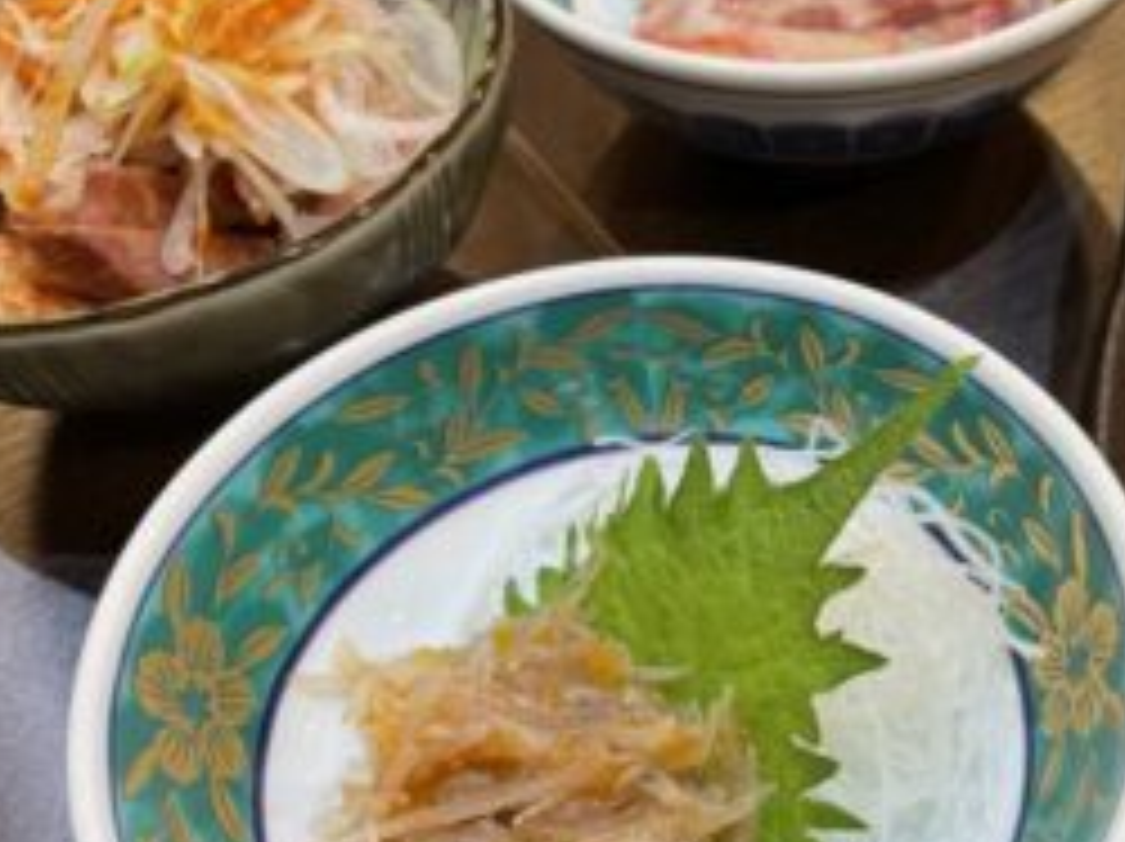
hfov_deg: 37.3
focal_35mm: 50
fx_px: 1623
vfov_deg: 28.9
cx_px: 846
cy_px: 531
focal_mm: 4.2
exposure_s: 1/60
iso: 200
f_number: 1.6
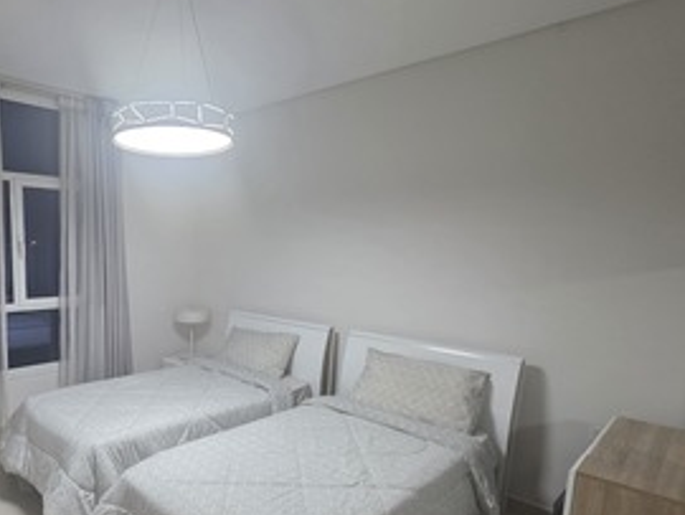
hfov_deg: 71.2
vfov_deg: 60.6
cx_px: 171
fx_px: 436
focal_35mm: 22
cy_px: 313
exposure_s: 1/50
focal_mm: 2.2
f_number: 1.9
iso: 200
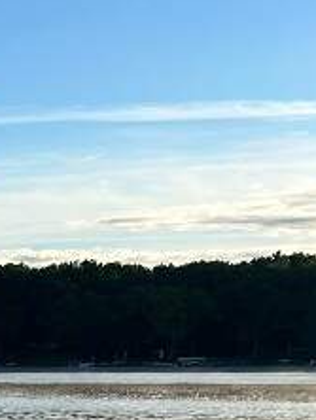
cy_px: 641
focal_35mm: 117
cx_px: -623
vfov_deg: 15.4
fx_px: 1421
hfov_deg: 9.8
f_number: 1.5
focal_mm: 5.7
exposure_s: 1/2299
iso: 50
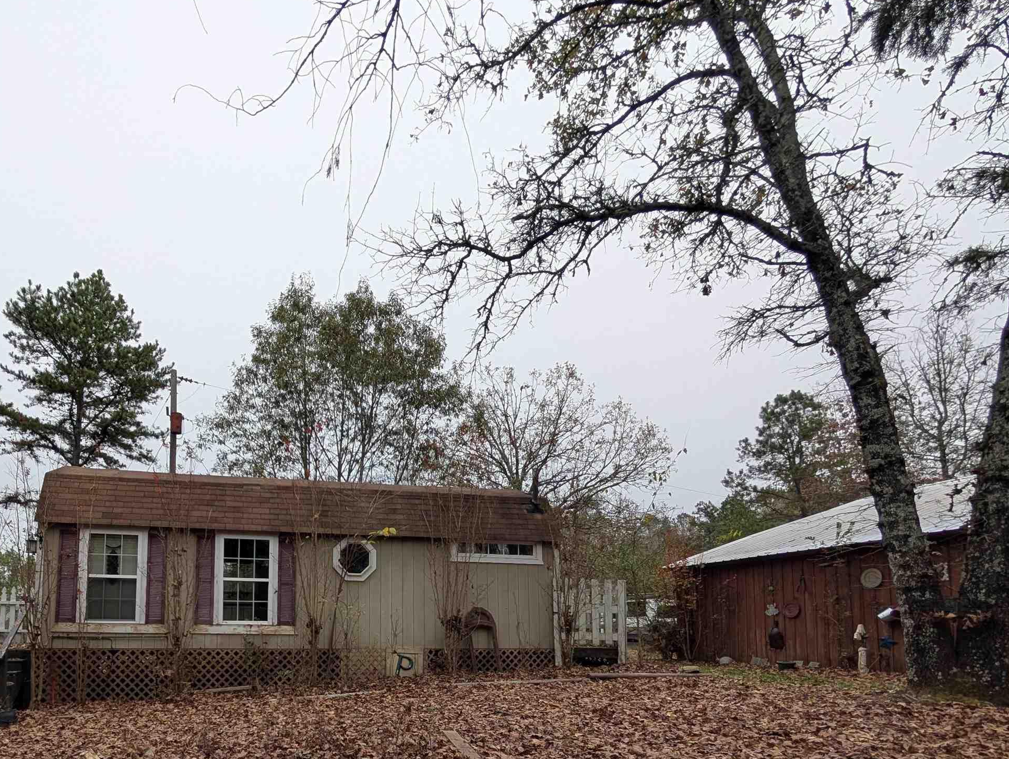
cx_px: 325
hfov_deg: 81.3
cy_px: 586
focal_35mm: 19
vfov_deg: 63.9
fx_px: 555
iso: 54
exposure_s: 1/542
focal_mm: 2.02
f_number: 1.7
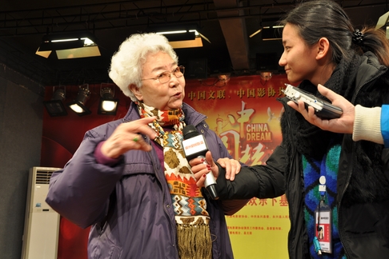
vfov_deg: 35.9
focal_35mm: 37
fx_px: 400
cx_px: 199
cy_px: 131
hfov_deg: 51.9
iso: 200
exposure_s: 1/40
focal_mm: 24
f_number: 6.3
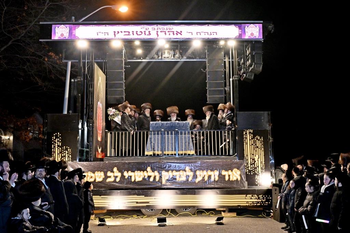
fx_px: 350
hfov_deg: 53.1
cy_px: 116
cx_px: 175
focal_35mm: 36
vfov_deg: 36.8
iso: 1000
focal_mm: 24
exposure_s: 1/200
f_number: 4
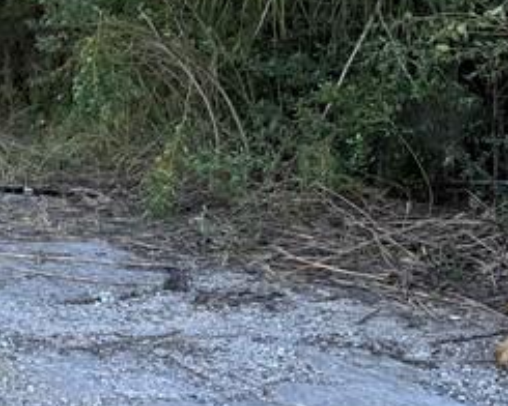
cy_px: 104
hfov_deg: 16.2
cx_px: -433
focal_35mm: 98
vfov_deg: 15.6
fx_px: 1473
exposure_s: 1/543
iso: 100
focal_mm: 6.76
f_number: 1.78
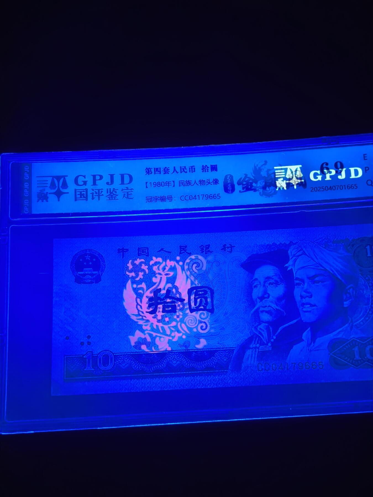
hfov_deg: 30.3
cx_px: 186
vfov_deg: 39.7
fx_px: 690
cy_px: 248
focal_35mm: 48
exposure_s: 1/120
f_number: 2
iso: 80
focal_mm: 6.98
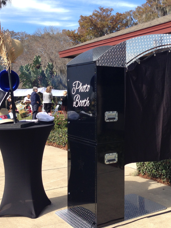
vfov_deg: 38.2
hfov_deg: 28.5
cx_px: 137
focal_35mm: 50
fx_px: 329
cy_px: 114
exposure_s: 1/753
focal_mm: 4.12
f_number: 2.4
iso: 50
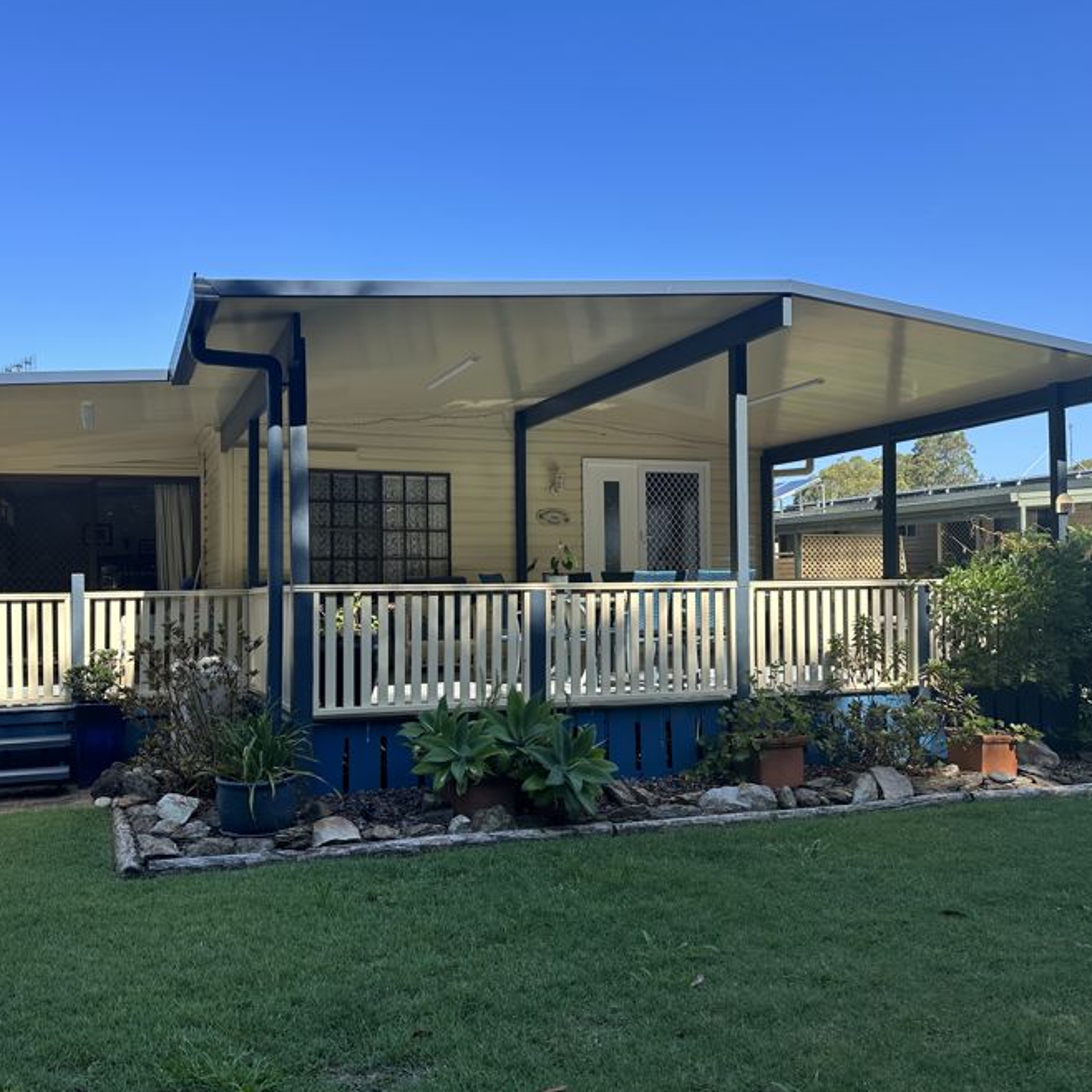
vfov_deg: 55.6
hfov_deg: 55.6
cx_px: 503
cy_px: 551
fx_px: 1035
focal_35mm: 29
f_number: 1.78
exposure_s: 1/2110
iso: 80
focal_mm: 6.86
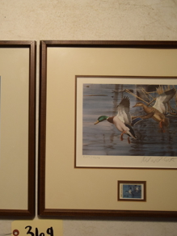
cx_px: 30
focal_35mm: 40
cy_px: 120
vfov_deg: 46.8
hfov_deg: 34.6
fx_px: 273
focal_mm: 18
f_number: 3.5
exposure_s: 1/60
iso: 1100
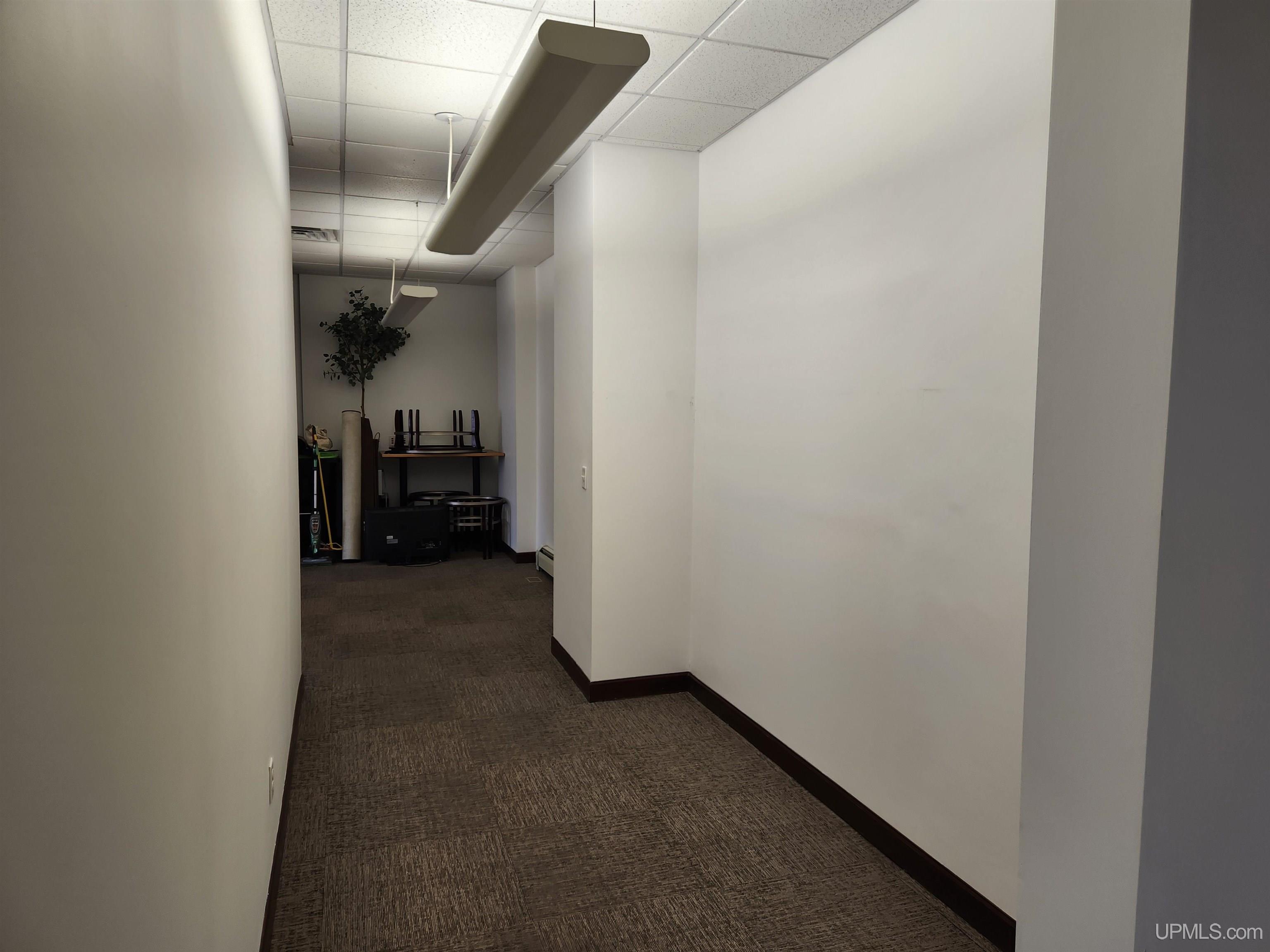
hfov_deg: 73.9
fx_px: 844
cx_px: 635
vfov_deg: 58.9
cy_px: 476
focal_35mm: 23
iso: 100
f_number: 1.8
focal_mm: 5.4
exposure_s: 1/120
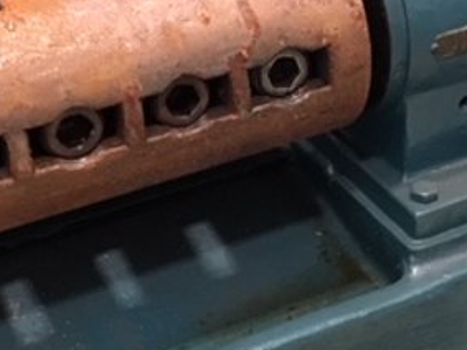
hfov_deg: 23.8
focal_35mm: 82
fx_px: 1106
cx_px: 285
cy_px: 140
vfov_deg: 18.0
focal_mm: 4.15
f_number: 2.2
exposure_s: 1/15
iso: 320
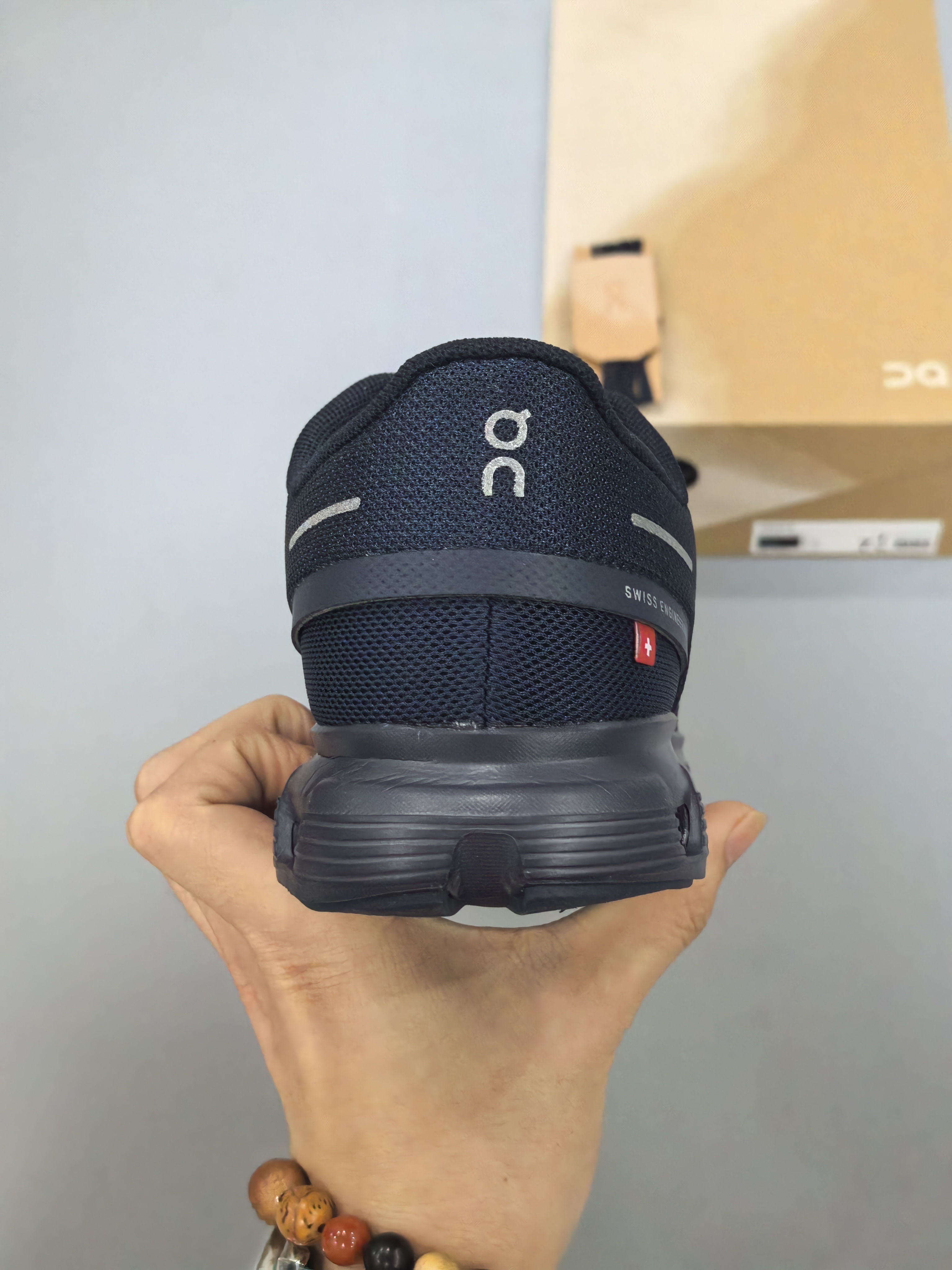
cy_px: 635
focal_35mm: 48
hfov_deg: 30.3
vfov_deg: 39.7
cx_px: 476
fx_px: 1760
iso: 1000
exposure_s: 1/160
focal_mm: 5.75
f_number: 2
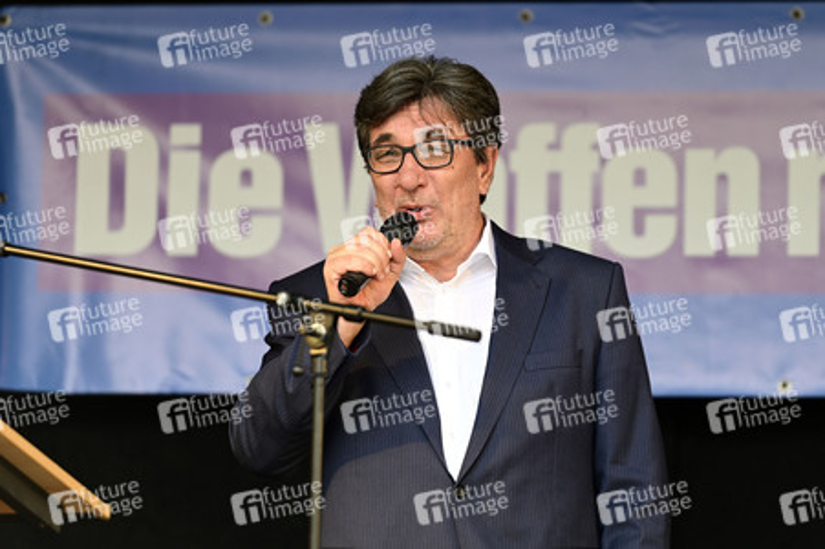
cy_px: 274
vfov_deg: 6.9
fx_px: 4580
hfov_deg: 10.3
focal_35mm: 200
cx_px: 412
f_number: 2.8
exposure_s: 1/200
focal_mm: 200
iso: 250
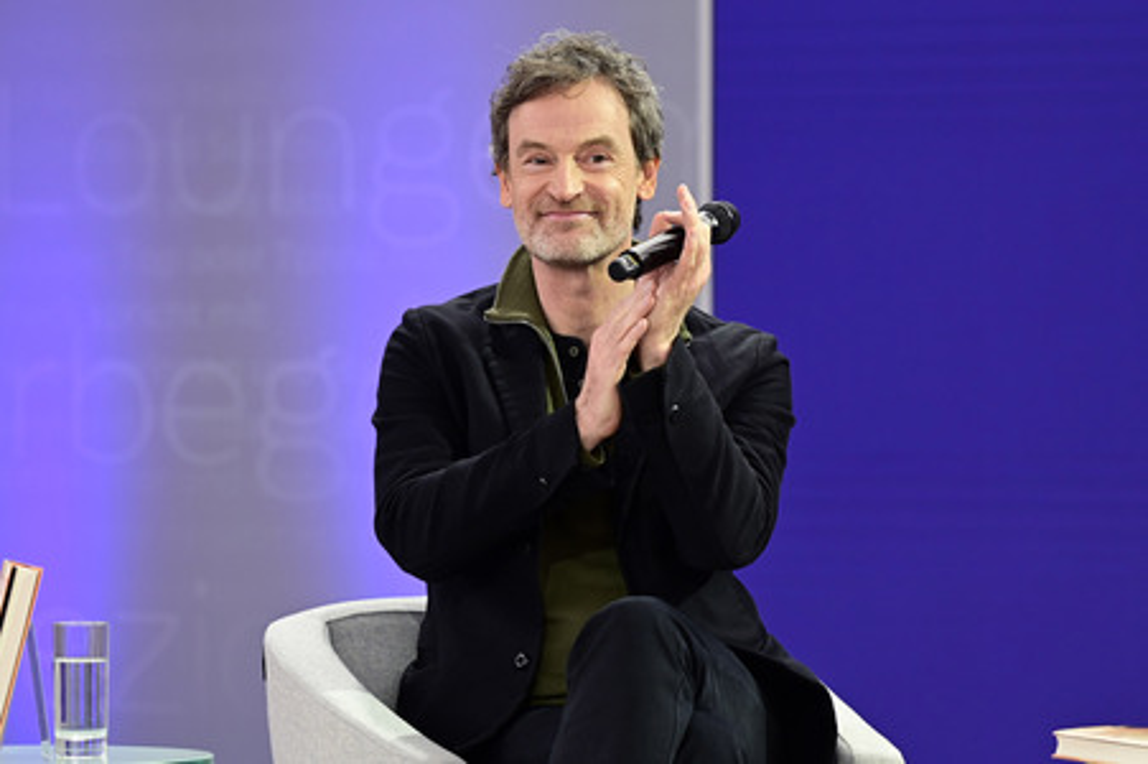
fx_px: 4620
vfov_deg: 9.4
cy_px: 382
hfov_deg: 14.2
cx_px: 574
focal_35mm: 145
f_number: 3.2
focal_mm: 145
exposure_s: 1/400
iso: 500
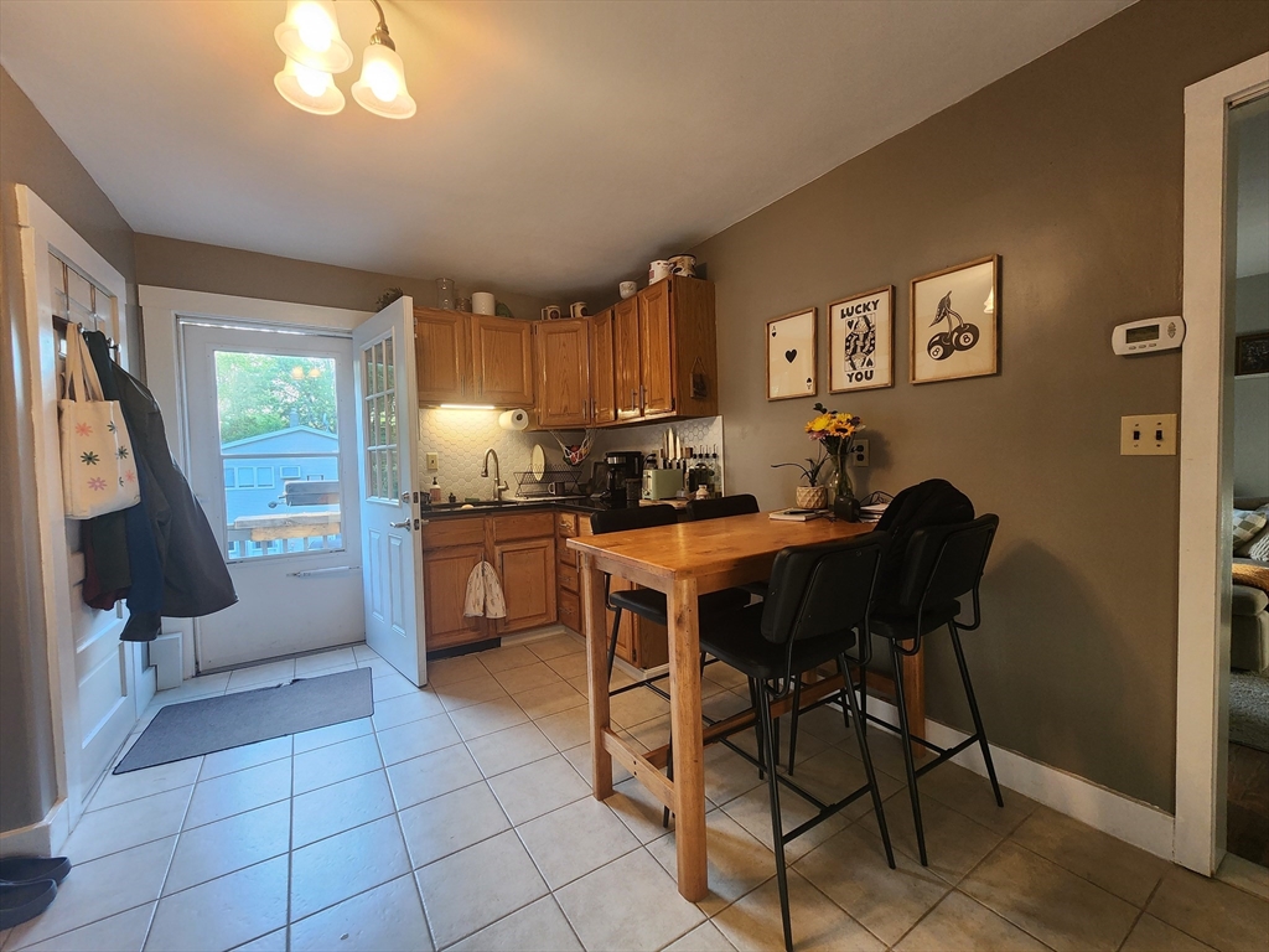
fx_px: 477
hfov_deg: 106.2
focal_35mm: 13
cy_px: 476
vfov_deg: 89.9
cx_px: 634
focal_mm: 2.2
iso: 200
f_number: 2.2
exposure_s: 1/60
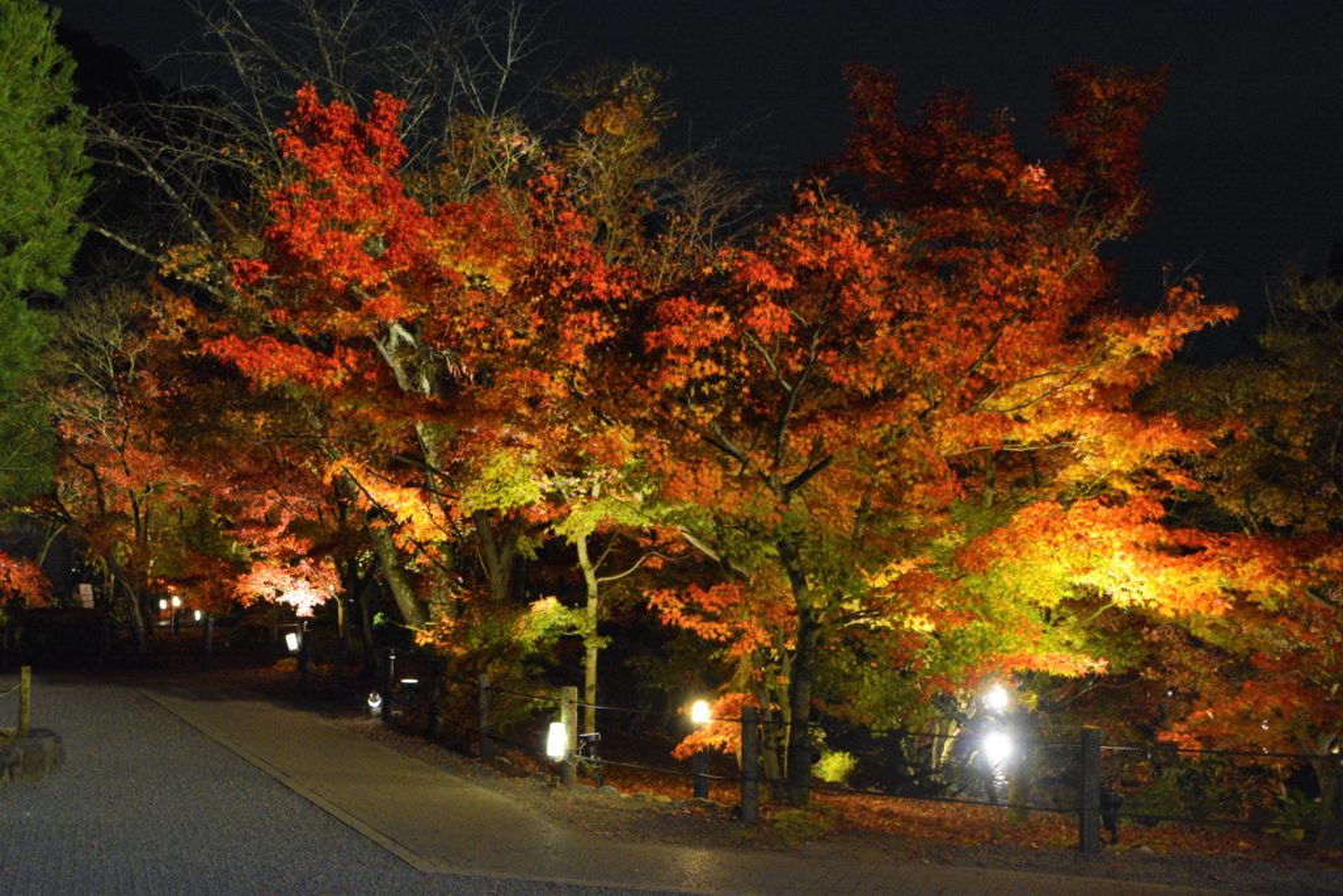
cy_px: 448
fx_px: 1679
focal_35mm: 45
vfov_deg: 29.9
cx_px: 672
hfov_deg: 43.6
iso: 2000
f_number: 4.2
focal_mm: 30
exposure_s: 1/30
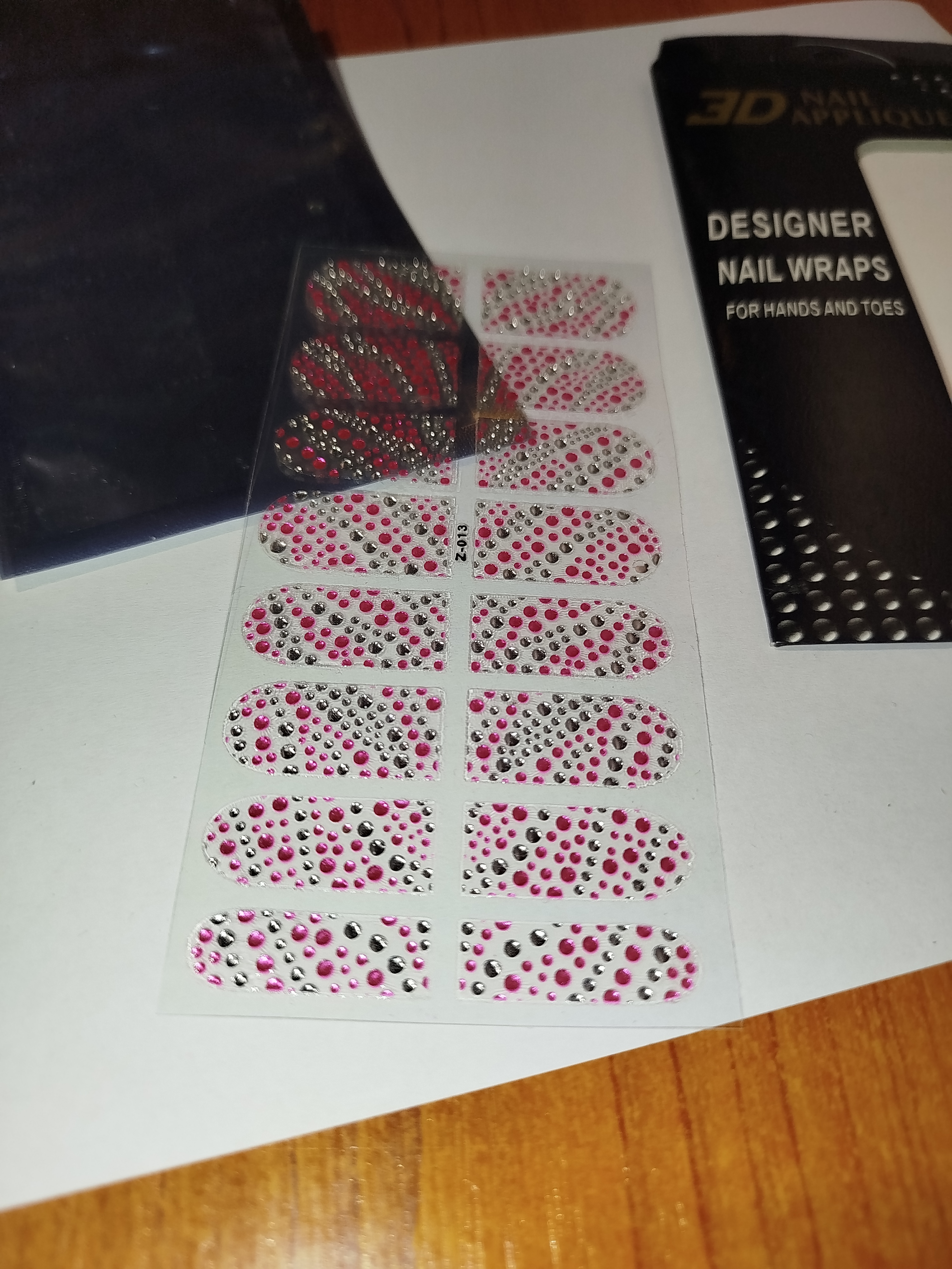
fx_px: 880
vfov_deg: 71.6
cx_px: 476
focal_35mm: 24
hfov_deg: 56.8
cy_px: 634
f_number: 1.7
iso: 64
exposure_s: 1/50
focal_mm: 5.31
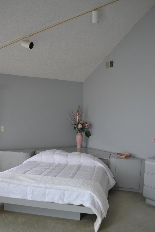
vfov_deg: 55.2
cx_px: 59
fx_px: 220
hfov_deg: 38.7
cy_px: 143
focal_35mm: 34
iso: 400
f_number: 3.5
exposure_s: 1/50
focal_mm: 18
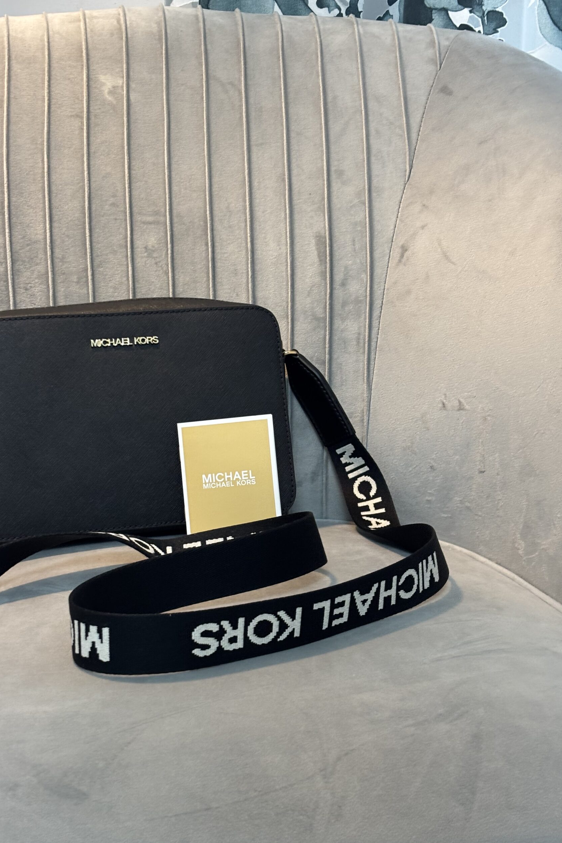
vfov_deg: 36.2
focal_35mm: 55
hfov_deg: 24.6
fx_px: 1288
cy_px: 423
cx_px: 256
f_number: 1.6
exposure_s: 1/50
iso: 125
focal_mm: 5.96
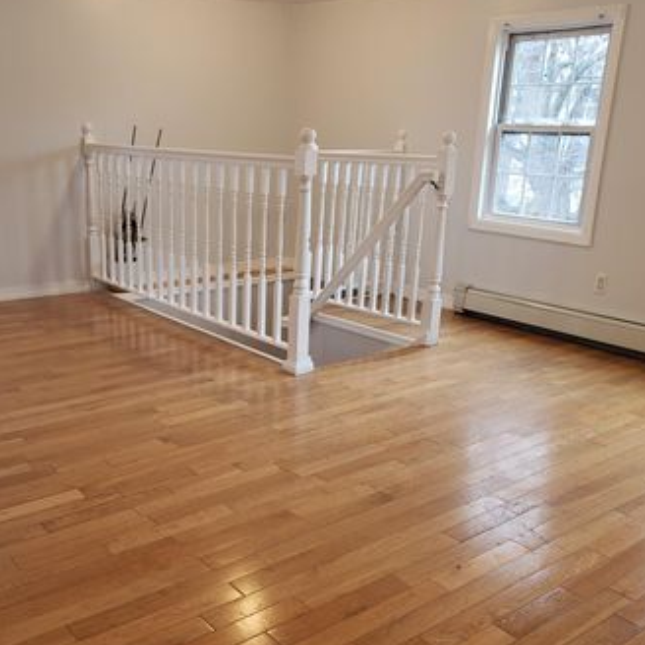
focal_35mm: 35
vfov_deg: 47.2
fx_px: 738
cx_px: 236
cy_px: 310
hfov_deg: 46.7
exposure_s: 1/60
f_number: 2.4
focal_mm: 4.3
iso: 100
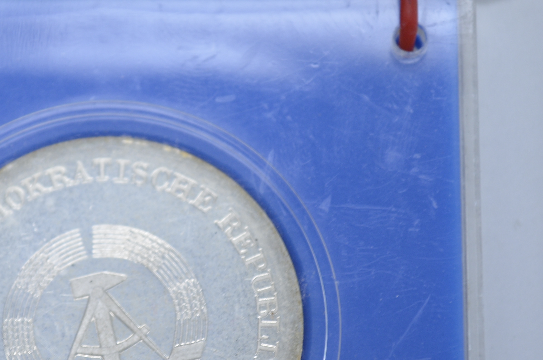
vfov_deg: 10.6
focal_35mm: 129
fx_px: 1939
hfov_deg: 15.9
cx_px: 144
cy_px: 275
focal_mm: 55
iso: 400
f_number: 6.3
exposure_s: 1/60
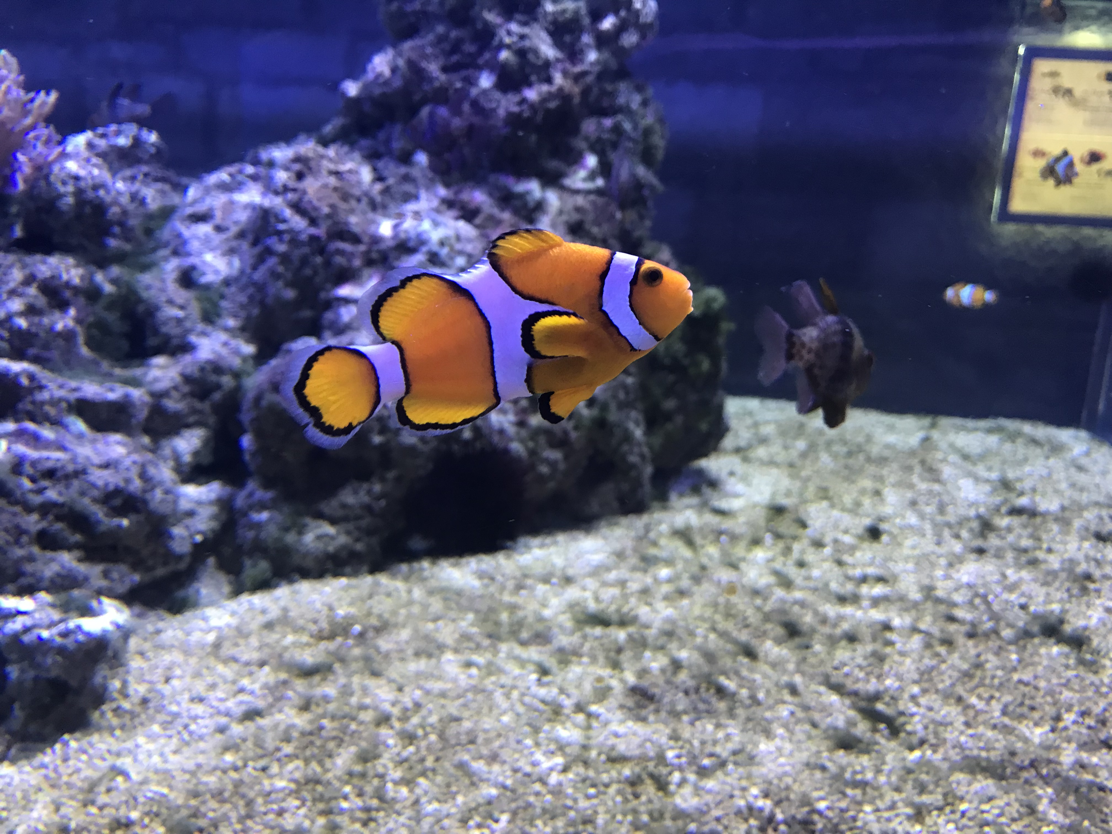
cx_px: 556
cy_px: 417
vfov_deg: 49.7
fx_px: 899
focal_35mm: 28
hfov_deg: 63.4
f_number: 1.8
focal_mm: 3.99
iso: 40
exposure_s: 1/17
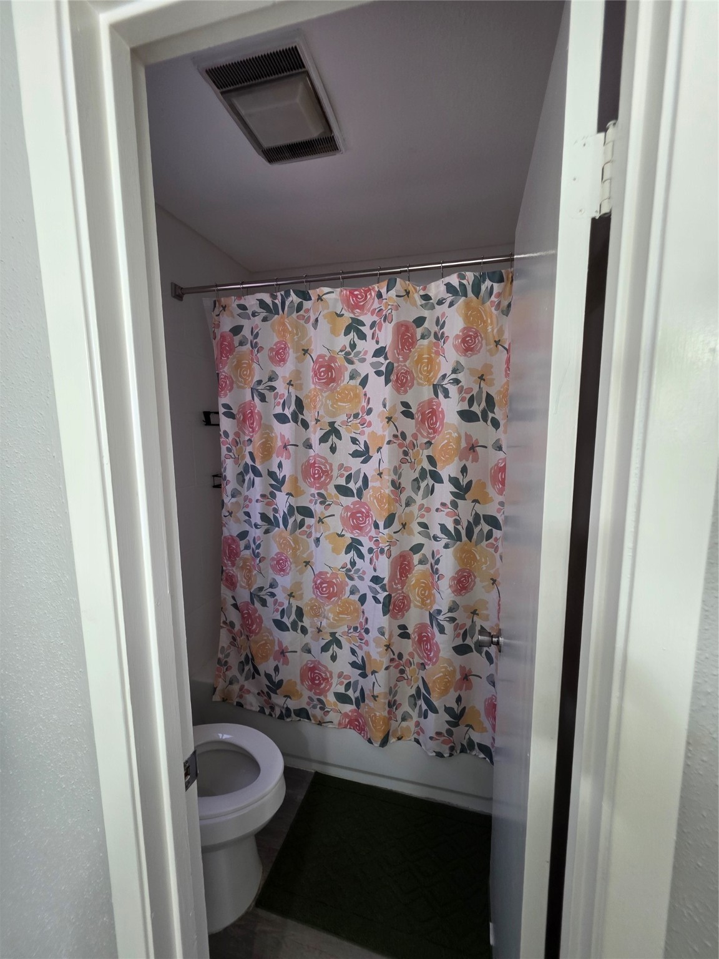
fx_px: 360
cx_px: 360
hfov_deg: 89.9
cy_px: 480
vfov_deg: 106.2
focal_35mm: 13
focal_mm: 2.2
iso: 160
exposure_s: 1/60
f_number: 1.9
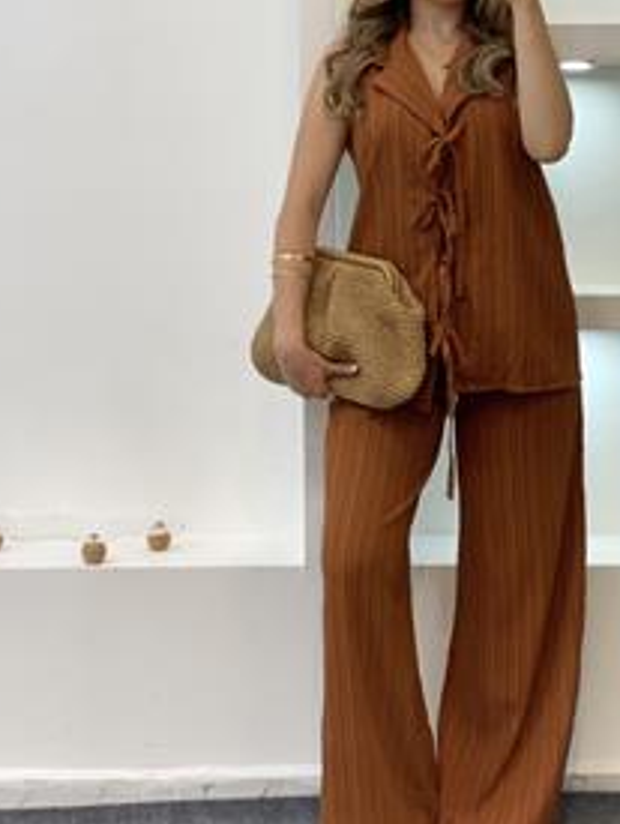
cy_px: 376
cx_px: 416
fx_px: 1858
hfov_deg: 18.9
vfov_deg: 25.0
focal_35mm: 78
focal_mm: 6
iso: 80
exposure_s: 1/100
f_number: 2
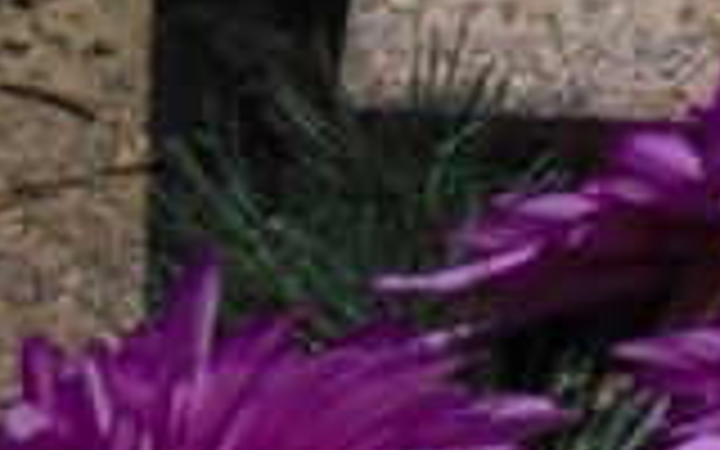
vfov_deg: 2.9
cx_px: 1282
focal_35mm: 453
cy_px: -382
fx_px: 8889
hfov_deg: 4.6
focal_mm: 19.2
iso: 100
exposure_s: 1/1000
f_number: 5.1
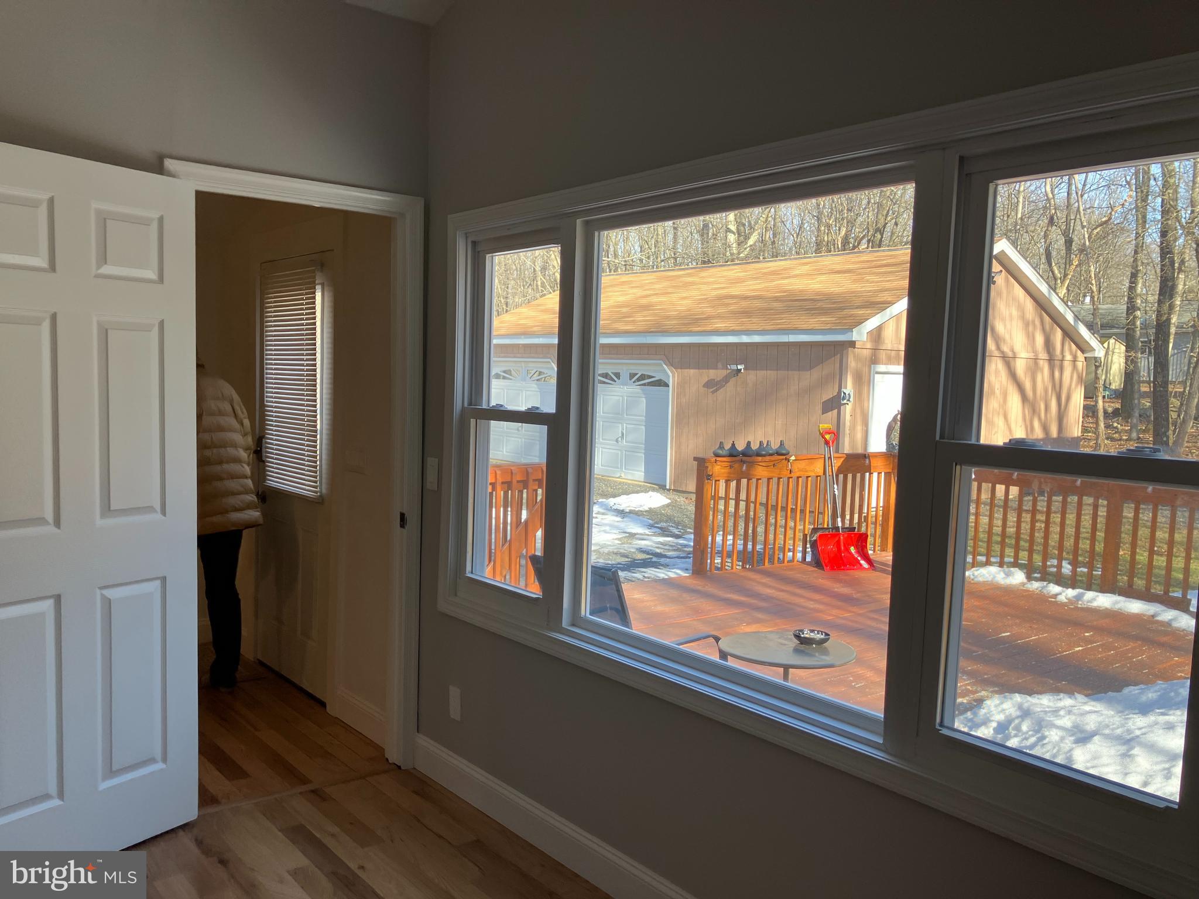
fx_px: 970
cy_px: 450
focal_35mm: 28
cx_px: 600
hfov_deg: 63.4
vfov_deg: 49.7
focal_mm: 3.99
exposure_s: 1/133
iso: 20
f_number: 1.8
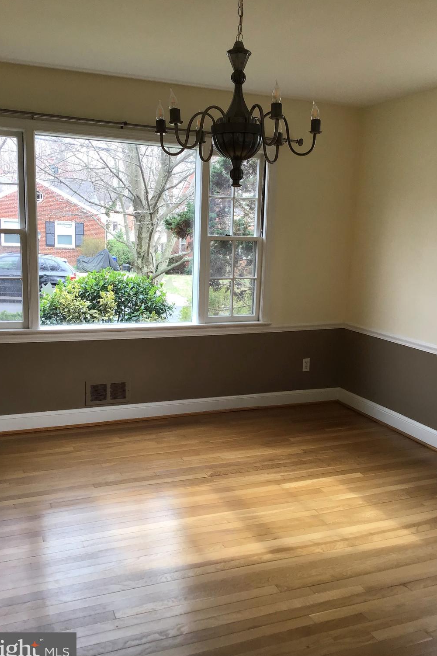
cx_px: 219
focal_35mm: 33
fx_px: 601
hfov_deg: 40.0
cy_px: 333
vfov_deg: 57.2
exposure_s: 1/60
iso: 32
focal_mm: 3.3
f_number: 2.4
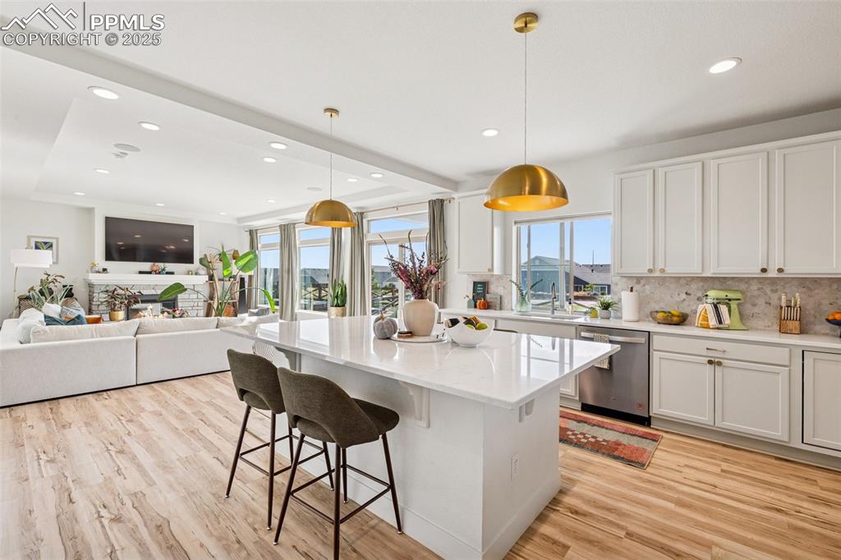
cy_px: 280
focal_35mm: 16
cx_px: 420
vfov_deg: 75.5
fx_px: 362
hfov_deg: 98.6
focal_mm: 15.5
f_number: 11
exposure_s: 1/20
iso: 100
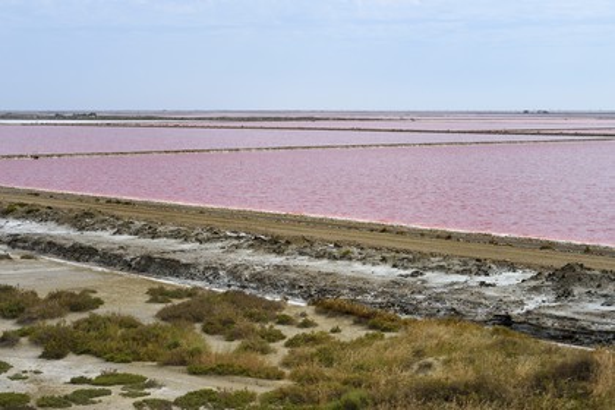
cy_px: 205
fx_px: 1196
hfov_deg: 28.8
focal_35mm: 70
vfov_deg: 19.5
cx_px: 308
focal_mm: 70
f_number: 14
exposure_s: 1/250
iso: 200
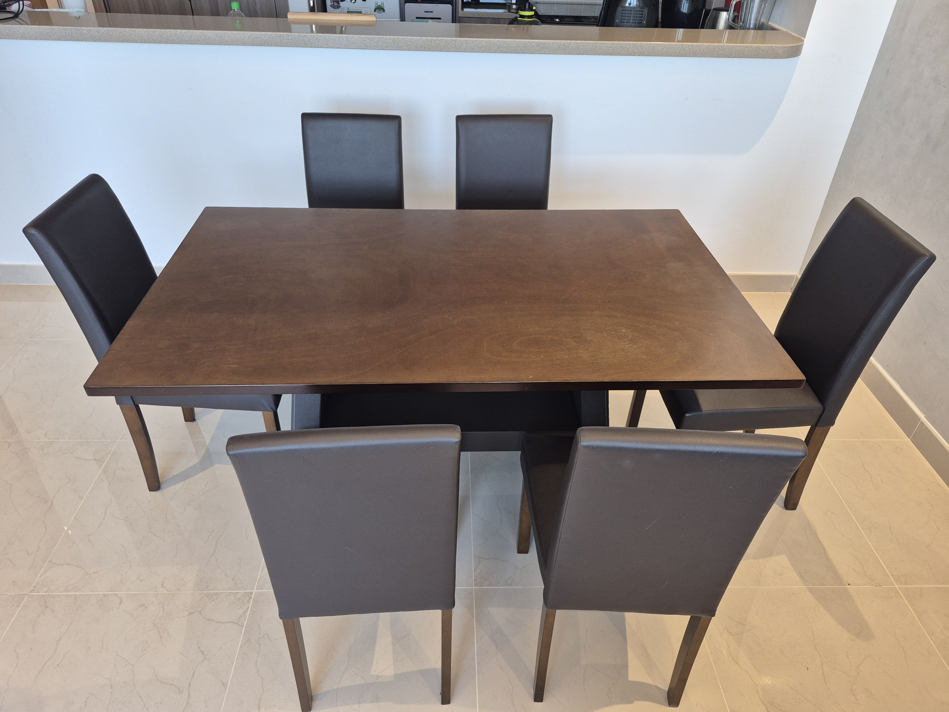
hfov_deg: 73.9
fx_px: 631
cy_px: 356
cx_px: 474
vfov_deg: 58.9
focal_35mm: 23
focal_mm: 5.4
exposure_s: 1/100
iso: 320
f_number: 1.8
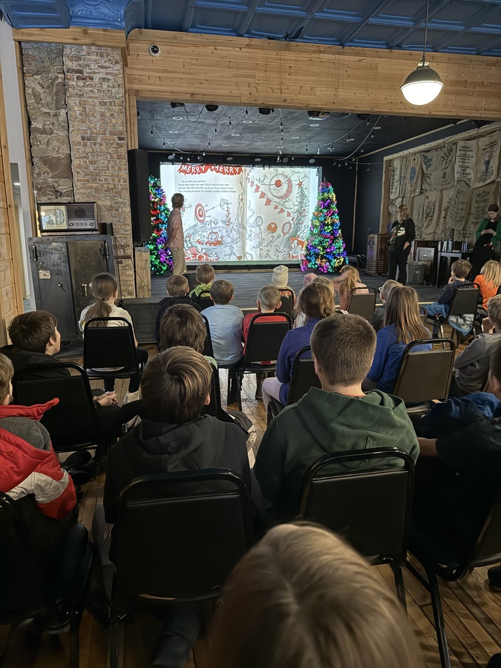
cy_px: 334
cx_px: 250
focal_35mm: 24
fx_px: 463
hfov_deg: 56.8
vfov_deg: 71.6
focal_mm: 6.76
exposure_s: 1/17
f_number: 1.78
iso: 1250
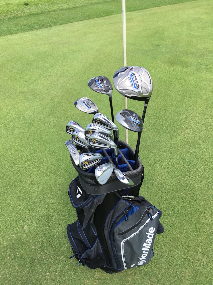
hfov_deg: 48.2
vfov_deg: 61.7
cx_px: 106
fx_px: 238
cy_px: 142
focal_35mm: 29
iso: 25
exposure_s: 1/693
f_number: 2.2
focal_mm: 4.15
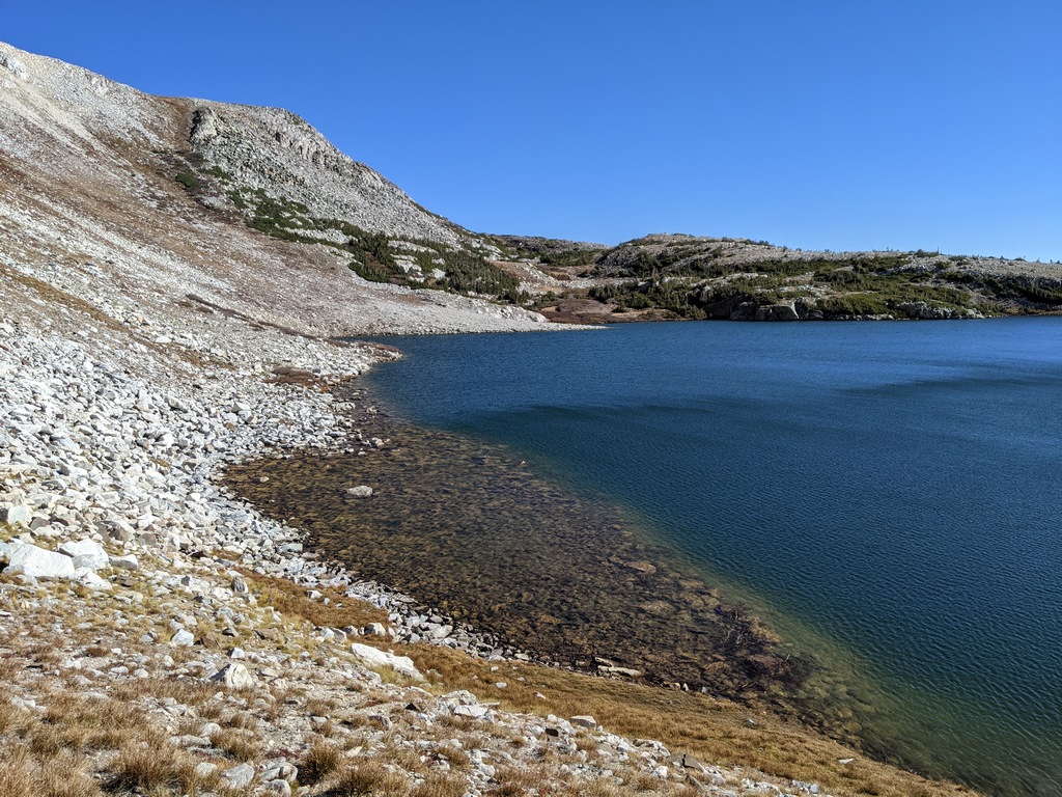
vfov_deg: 51.4
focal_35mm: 27
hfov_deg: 65.3
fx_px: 828
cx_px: 531
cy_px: 398
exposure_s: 1/2933
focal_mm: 4.44
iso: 50
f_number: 1.8
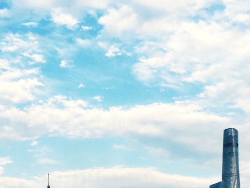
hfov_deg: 28.9
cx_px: 129
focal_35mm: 67
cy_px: 174
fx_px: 484
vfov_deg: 21.4
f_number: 2.2
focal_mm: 4.15
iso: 25
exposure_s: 1/509
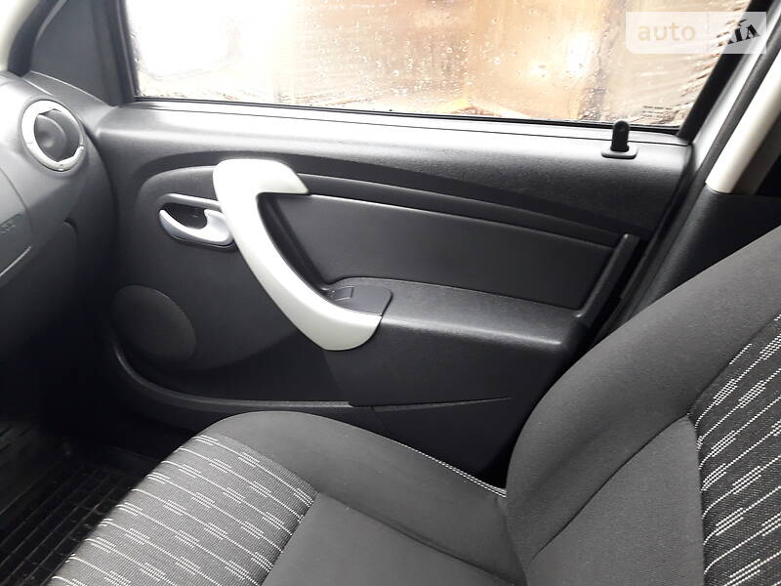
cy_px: 293
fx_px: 632
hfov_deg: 63.4
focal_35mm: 28
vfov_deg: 49.7
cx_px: 390
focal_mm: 3.7
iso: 160
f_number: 1.9
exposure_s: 1/25
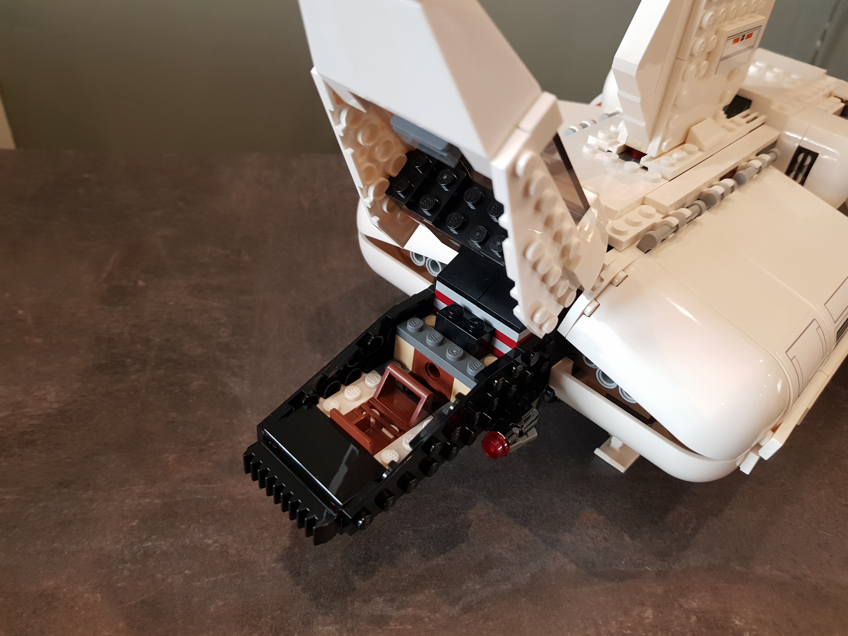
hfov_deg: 67.3
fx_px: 637
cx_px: 424
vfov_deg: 53.1
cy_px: 318
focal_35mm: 26
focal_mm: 4.2
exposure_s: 1/50
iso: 320
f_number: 1.7
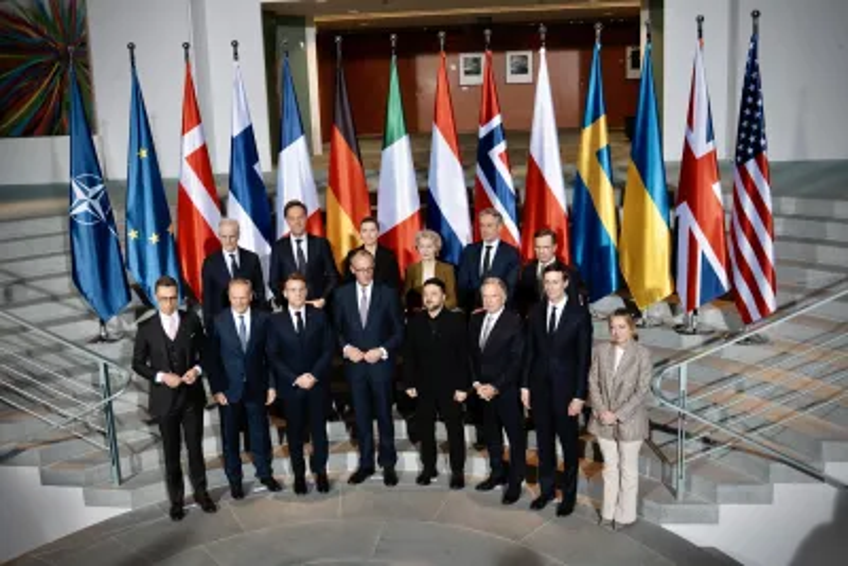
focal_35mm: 36
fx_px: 848
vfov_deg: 36.9
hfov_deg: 53.1
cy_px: 283
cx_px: 424
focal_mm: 24
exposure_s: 1/100
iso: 250
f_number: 2.8
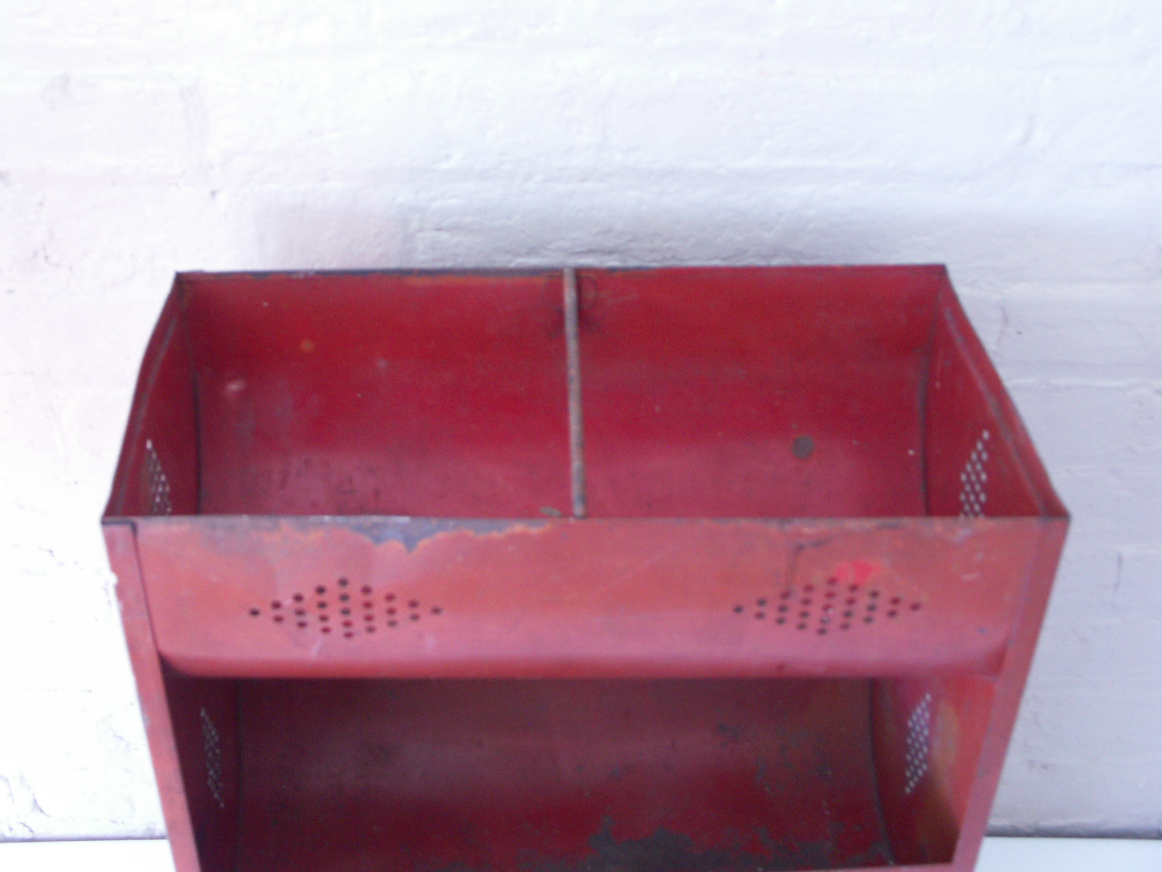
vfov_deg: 36.0
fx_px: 1343
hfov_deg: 46.8
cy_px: 436
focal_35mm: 40
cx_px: 581
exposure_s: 1/10
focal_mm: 10.26
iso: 200
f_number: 2.8
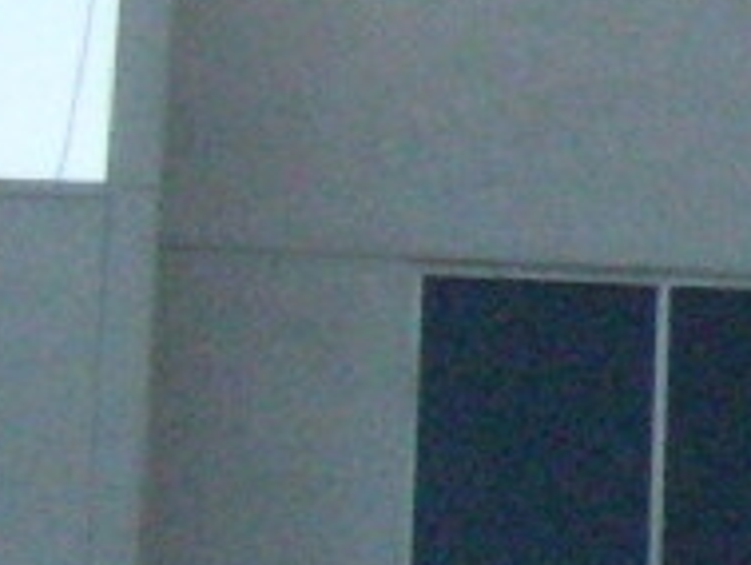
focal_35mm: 302
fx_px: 6556
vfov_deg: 4.9
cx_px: 2476
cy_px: 109
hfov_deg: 5.9
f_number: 6.8
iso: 400
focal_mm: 6.3
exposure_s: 1/592
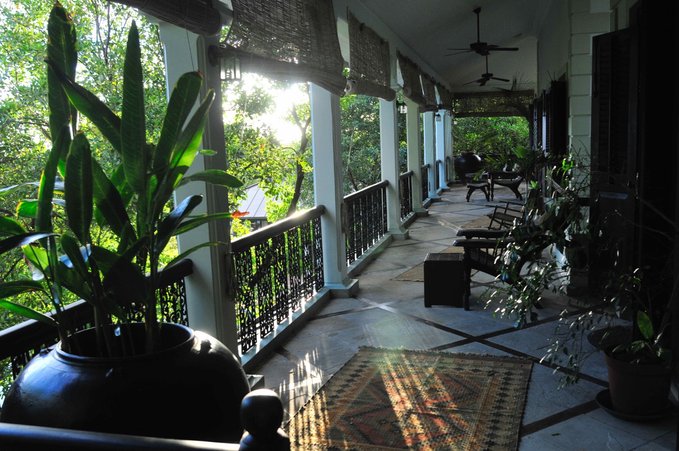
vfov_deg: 38.3
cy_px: 226
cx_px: 340
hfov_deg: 55.2
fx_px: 650
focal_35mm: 34
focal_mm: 23
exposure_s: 1/160
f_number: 4
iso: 400
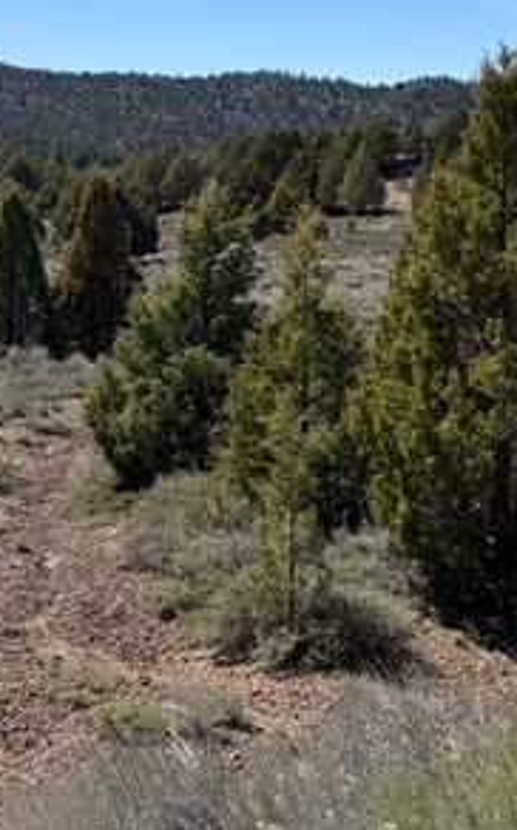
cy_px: 250
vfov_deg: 30.3
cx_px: 162
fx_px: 1513
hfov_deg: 19.3
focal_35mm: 67
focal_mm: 6.76
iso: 80
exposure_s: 1/5319
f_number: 1.78
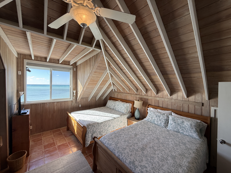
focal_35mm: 14
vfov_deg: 85.7
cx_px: 116
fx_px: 93
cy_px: 86
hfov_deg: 102.1
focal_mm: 2.22
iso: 50
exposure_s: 1/191
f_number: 2.2
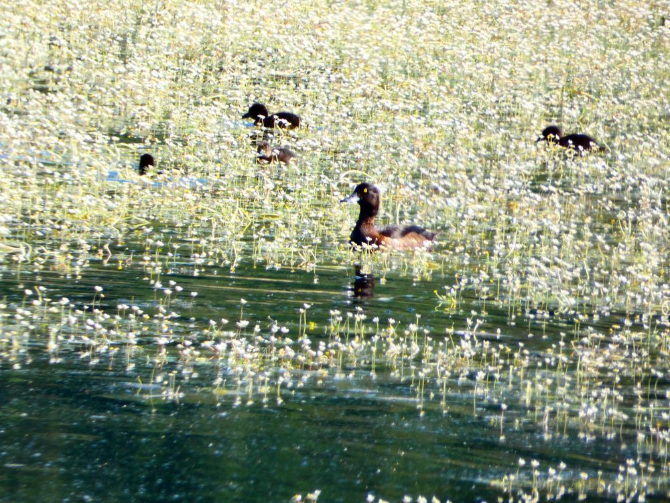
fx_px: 23226
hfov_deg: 1.7
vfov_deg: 1.2
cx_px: 335
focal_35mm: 1200
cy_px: 252
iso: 200
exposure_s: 1/320
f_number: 7.1
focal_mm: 215
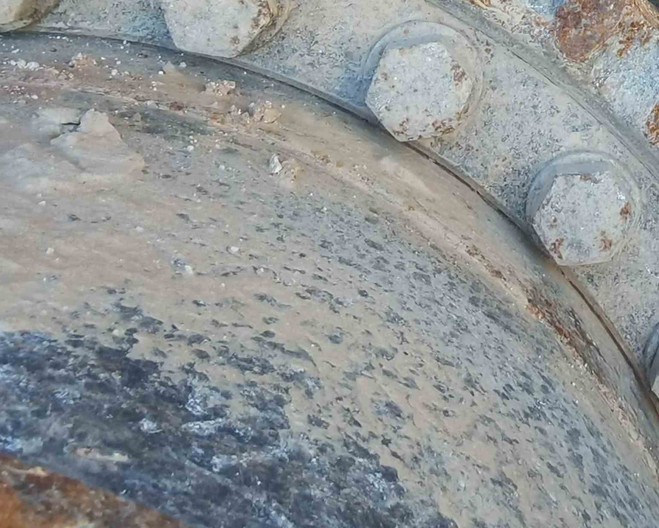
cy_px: -205
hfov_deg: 30.5
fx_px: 1073
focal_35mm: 55
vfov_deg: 23.5
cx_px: 727
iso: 80
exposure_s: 1/100
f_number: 2.2
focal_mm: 2.26
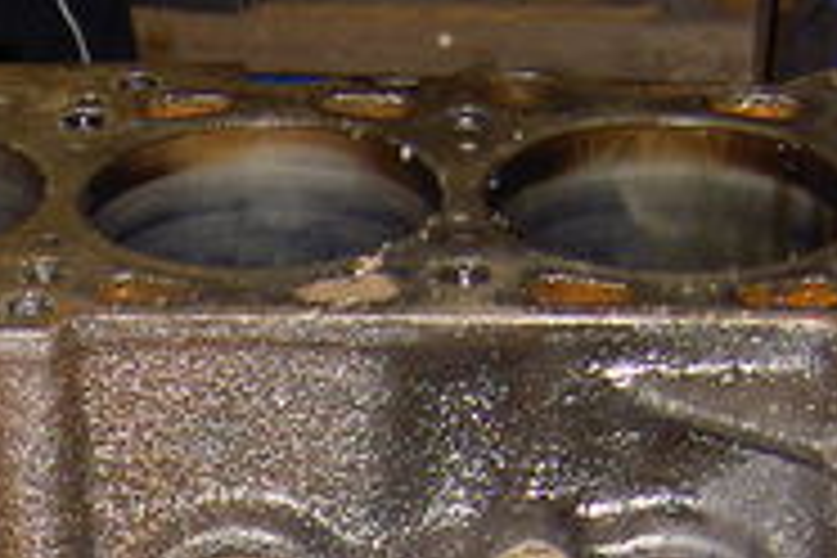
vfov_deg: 10.8
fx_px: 2836
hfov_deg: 16.4
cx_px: -14
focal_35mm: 122
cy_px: 860
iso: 100
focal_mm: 5.6
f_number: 2.8
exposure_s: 1/60
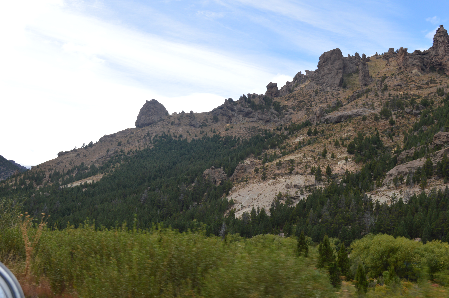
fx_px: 523
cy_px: 149
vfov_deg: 31.8
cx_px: 224
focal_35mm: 42
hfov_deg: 46.4
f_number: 7.1
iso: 100
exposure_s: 1/200
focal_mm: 28
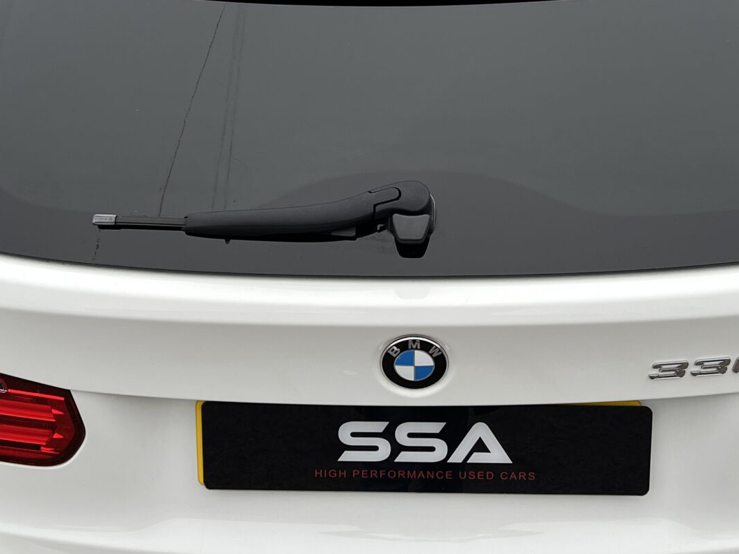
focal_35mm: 62
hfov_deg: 31.2
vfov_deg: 23.5
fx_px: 1323
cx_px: 387
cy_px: 185
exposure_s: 1/282
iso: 40
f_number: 1.5
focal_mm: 5.7
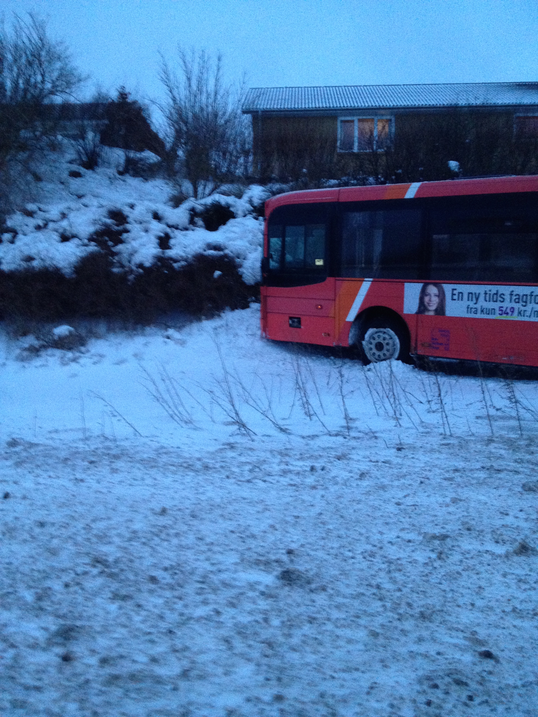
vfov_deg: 52.6
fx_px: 725
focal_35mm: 35
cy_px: 358
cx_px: 269
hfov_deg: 40.7
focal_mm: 4.28
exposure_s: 1/20
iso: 320
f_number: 2.4
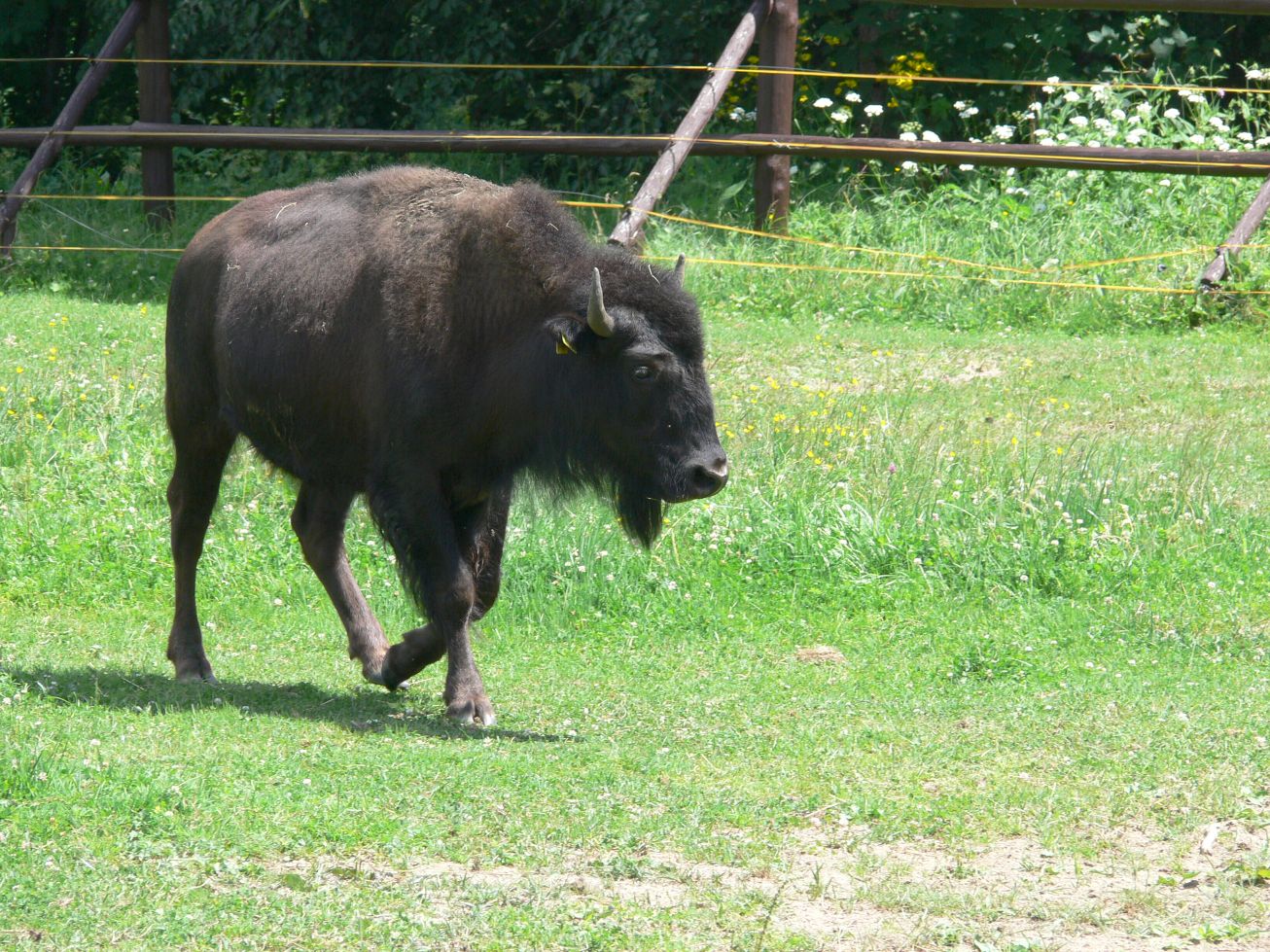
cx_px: 635
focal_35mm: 313
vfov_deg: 4.7
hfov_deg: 6.3
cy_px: 476
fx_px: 11481
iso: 100
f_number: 5.6
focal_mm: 66.1
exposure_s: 1/160
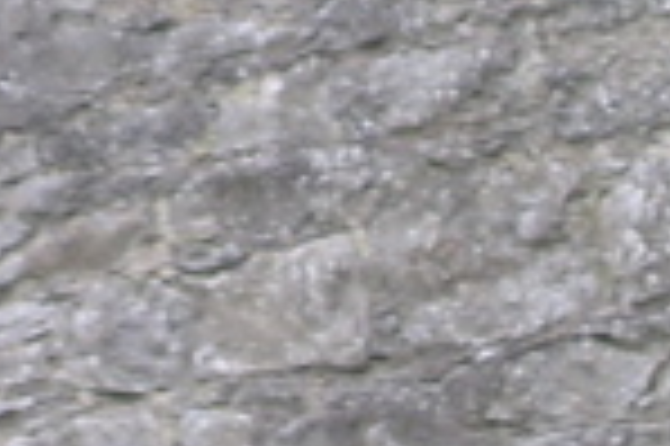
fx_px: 9555
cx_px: -279
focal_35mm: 514
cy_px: -167
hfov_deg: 4.0
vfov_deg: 2.7
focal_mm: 17.4
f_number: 4.9
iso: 56
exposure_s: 1/30
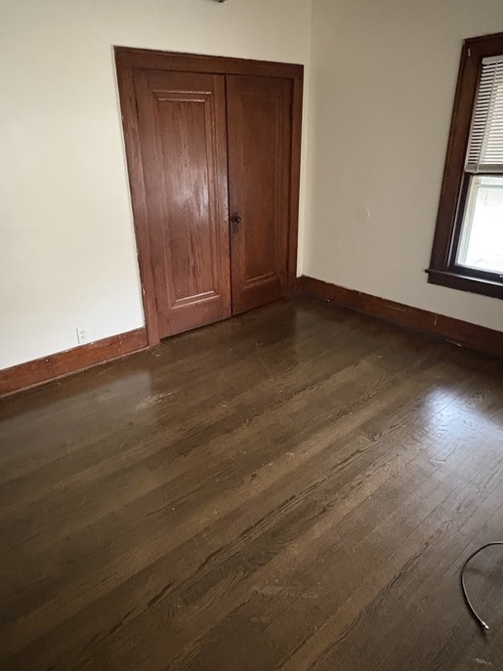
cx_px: 225
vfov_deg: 76.3
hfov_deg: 60.9
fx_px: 426
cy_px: 309
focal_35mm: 22
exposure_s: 1/30
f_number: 2.2
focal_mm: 2.22
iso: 1250
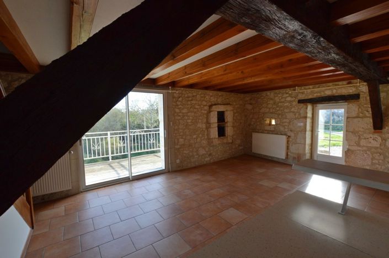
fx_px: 162
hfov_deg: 100.5
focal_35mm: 15
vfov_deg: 77.2
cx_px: 194
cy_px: 129
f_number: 5.6
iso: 320
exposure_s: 1/125
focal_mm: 10
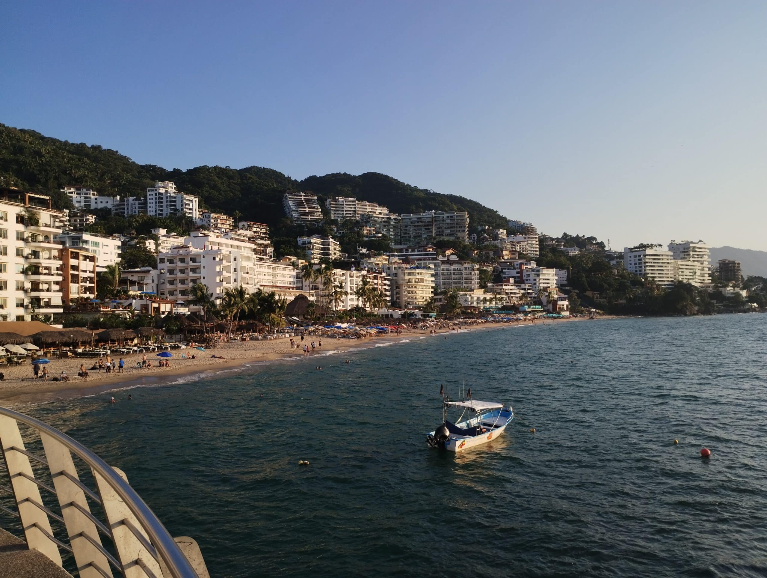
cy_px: 289
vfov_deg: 49.9
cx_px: 384
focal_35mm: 28
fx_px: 621
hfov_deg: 63.4
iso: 100
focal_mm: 4.27
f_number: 1.8
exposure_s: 1/743
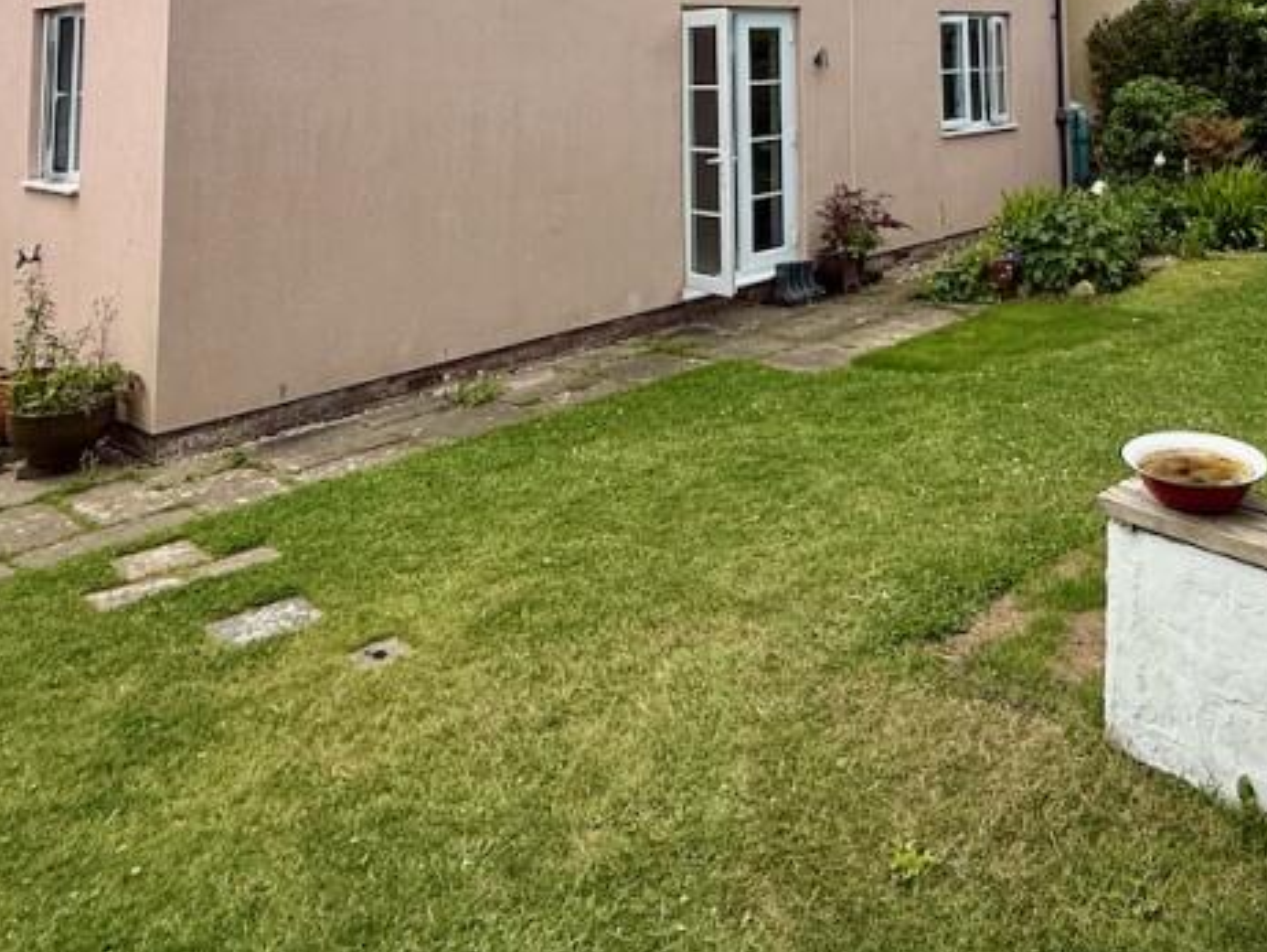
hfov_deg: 55.8
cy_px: -47
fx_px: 1135
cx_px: 935
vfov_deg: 39.0
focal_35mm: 31
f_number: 2.2
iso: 50
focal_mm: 2.22
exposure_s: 1/2165
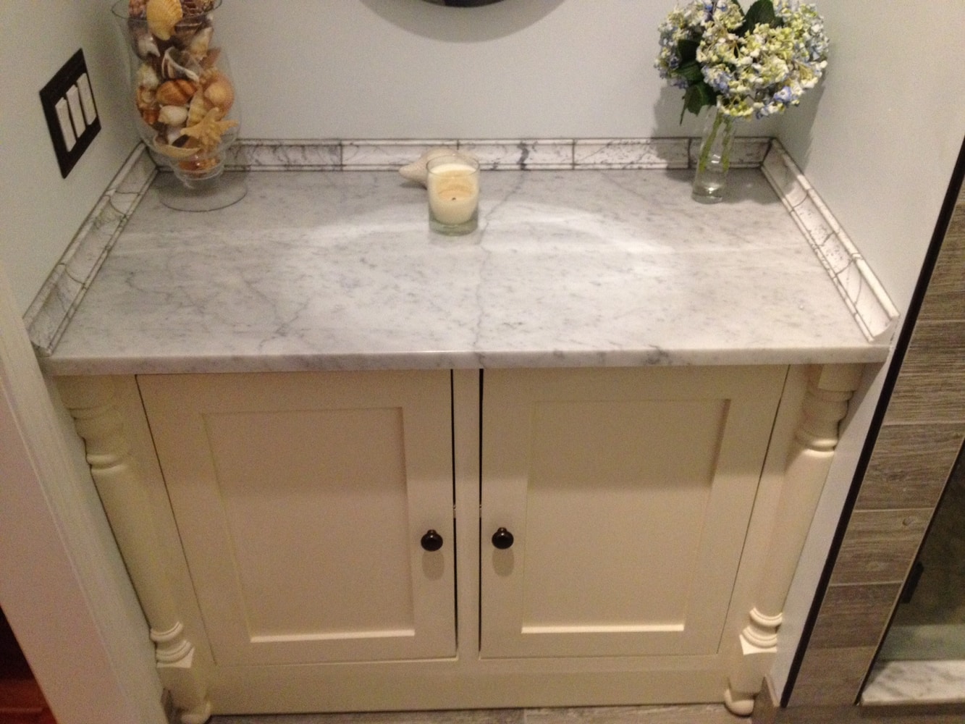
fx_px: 976
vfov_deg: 40.7
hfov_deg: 52.6
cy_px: 362
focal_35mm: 35
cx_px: 482
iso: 400
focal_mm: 4.28
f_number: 2.4
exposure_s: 1/20
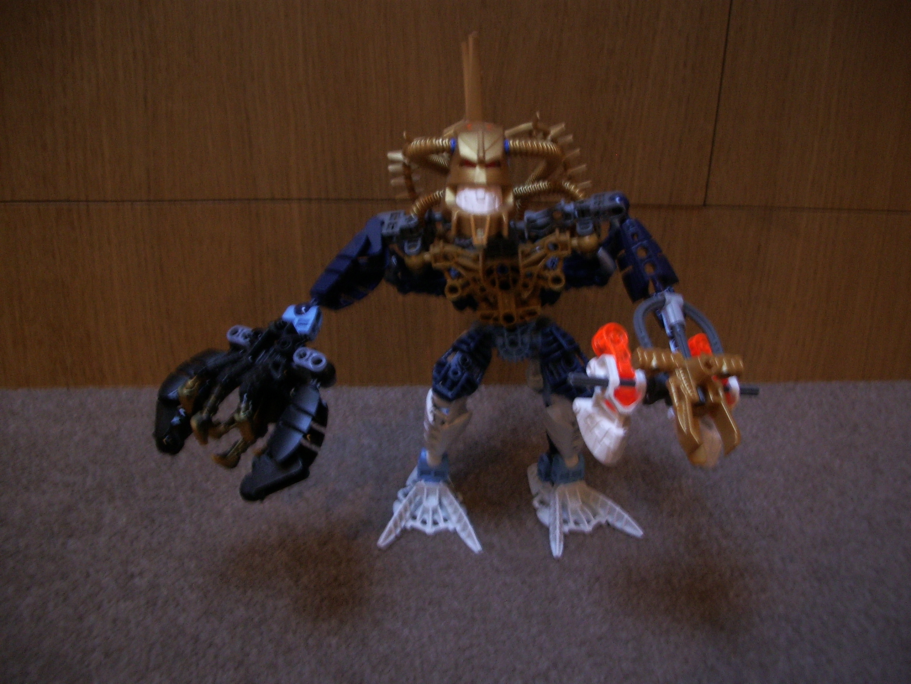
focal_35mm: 35
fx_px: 921
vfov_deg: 40.7
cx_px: 456
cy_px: 342
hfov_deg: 52.6
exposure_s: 1/15
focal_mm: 5.8
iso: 200
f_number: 2.6
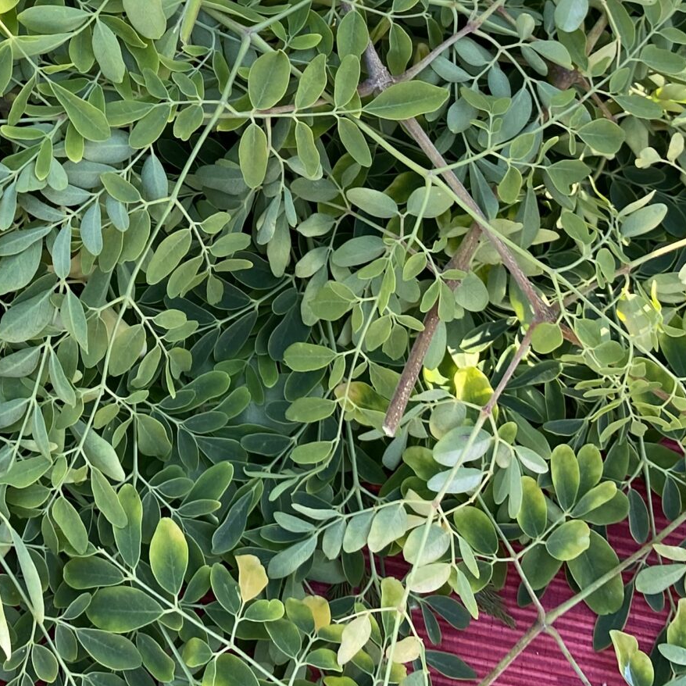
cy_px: -126
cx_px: 45
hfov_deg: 24.8
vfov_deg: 23.6
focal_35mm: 67
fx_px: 1502
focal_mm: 4.25
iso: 32
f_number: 1.8
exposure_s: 1/122
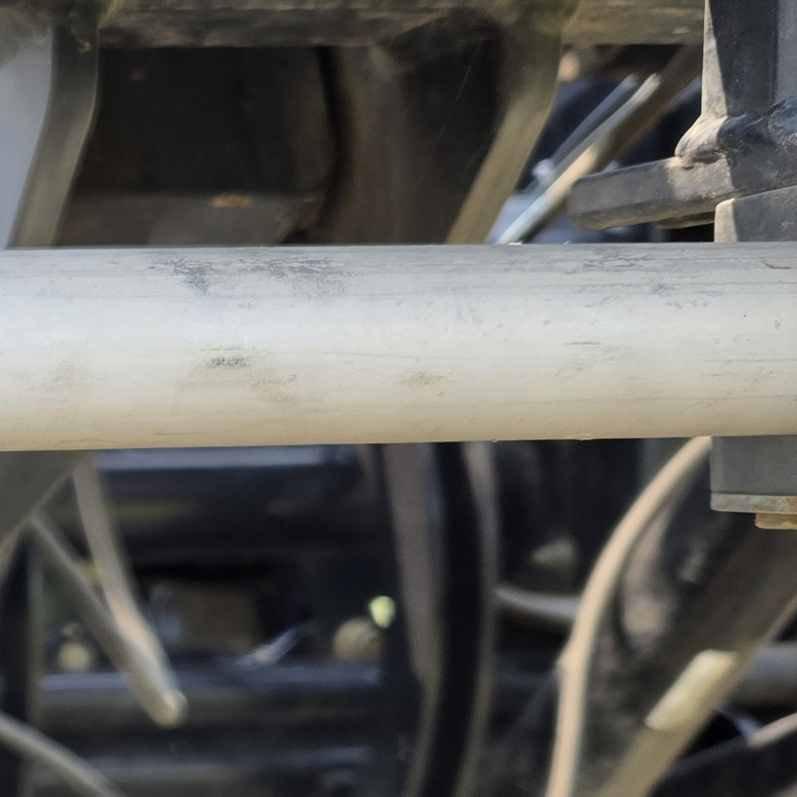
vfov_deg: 21.6
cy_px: 645
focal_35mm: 79
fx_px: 2058
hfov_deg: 18.6
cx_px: -501
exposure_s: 1/466
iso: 25
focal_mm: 5.4
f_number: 1.8
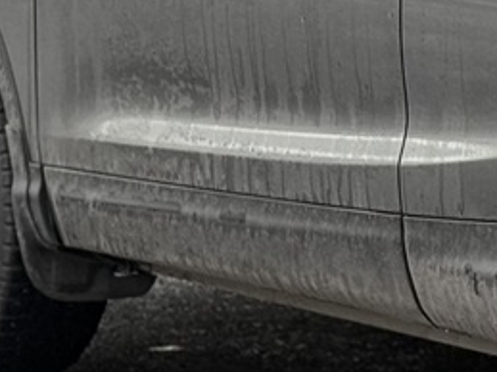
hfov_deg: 7.2
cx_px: 986
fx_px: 3832
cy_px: -33
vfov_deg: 5.5
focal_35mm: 267
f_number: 1.78
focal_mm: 6.76
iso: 50
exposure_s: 1/121
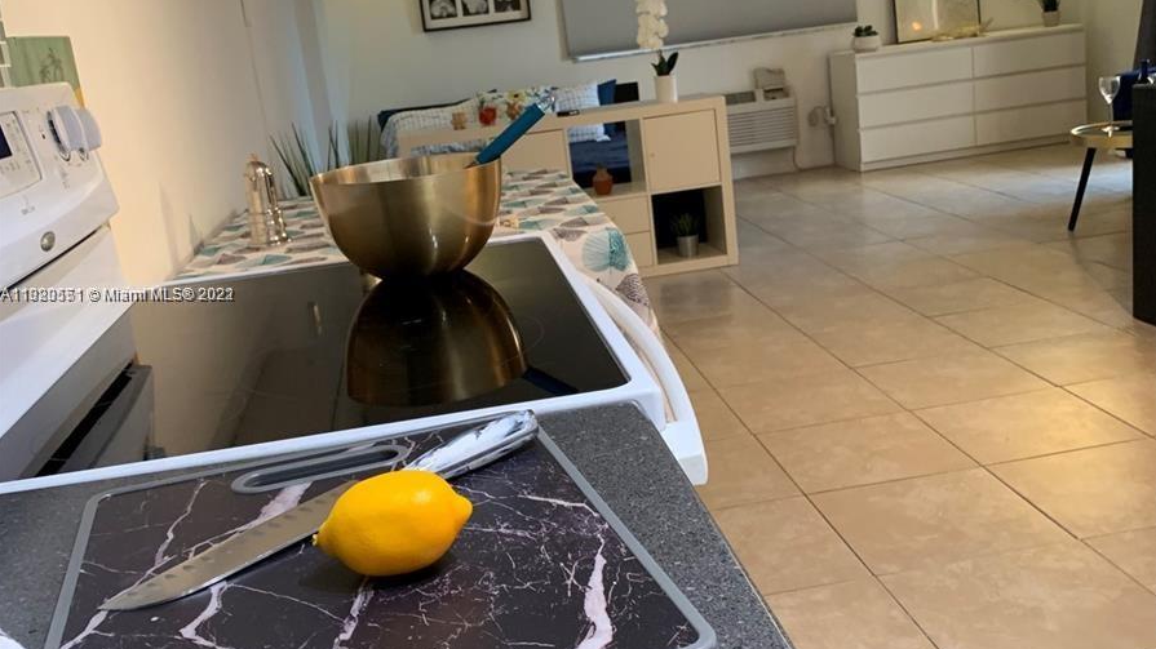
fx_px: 1165
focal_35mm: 38
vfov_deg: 31.2
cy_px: 295
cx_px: 579
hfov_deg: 52.8
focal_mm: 4.25
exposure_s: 1/60
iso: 160
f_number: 1.8
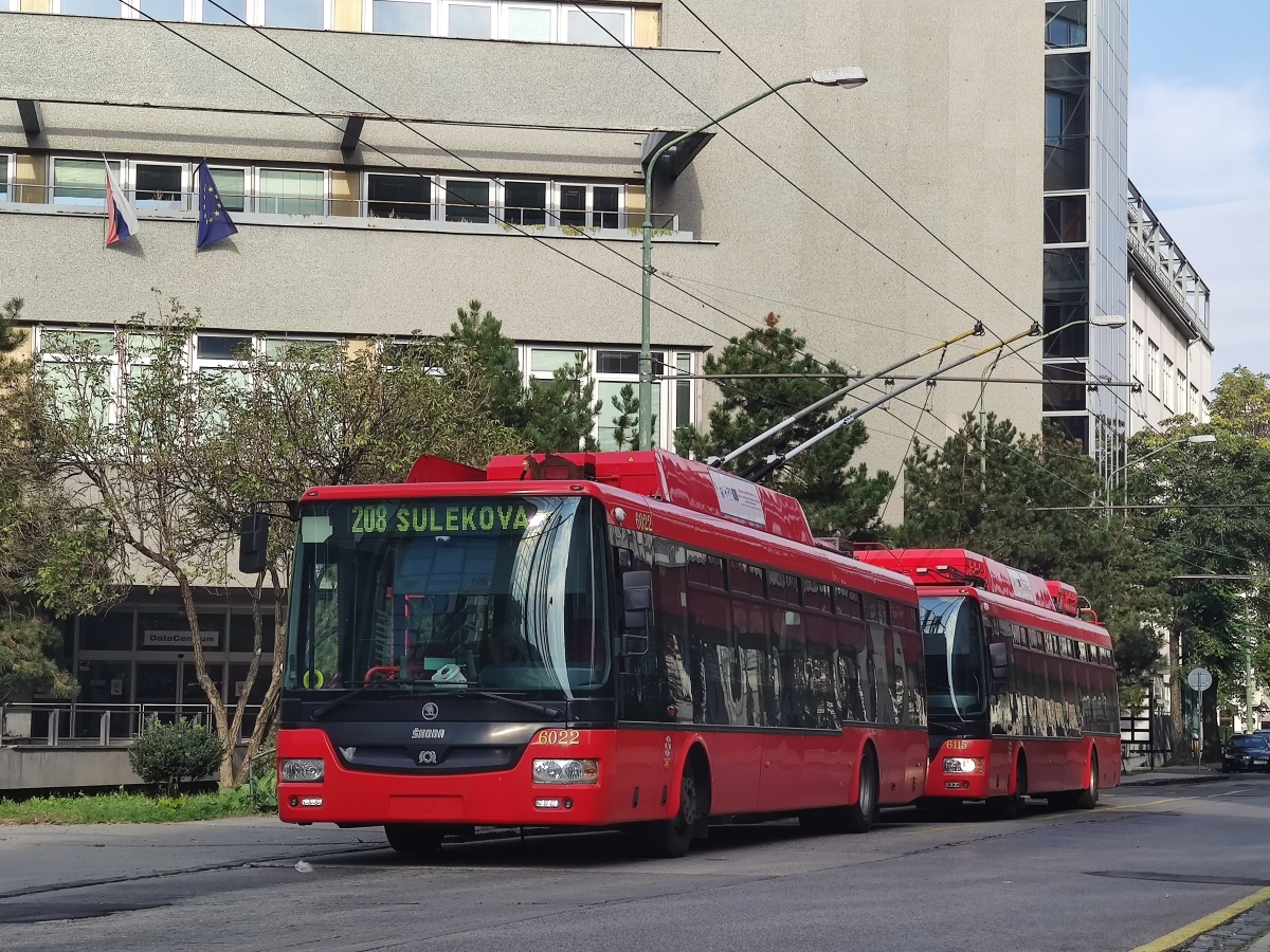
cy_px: 476
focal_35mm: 41
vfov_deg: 35.1
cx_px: 635
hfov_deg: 45.8
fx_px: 1504
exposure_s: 1/1190
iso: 100
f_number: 2
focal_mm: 8.16
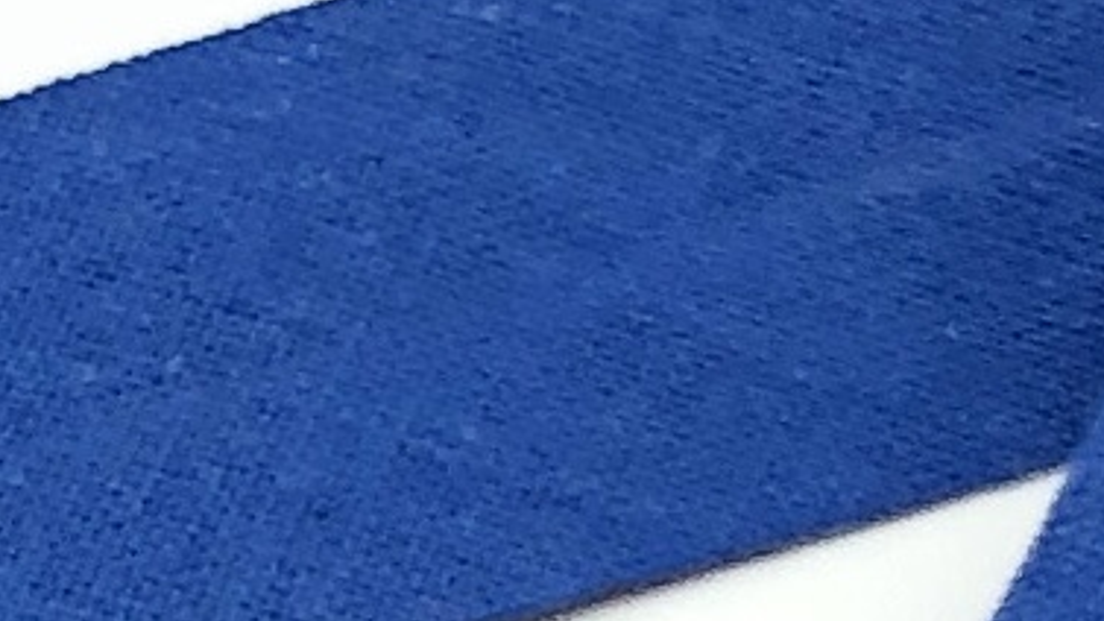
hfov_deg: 10.9
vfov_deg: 5.7
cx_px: 726
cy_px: 1944
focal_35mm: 197
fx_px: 5767
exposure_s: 1/286
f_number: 1.8
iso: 20
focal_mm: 3.99
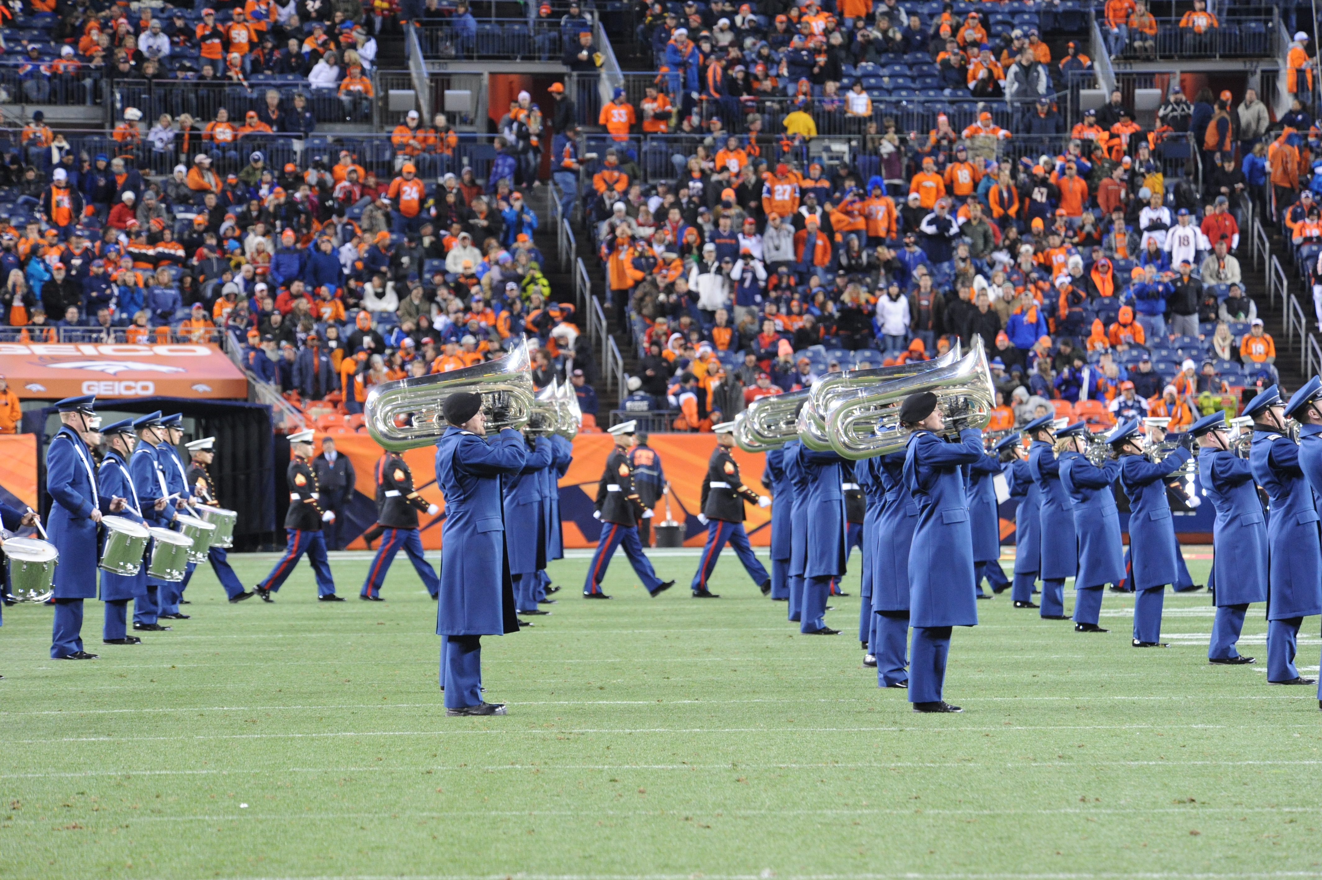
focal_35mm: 210
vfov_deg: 6.5
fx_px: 7707
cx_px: 661
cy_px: 440
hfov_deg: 9.8
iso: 3200
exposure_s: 1/160
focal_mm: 210
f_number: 6.3
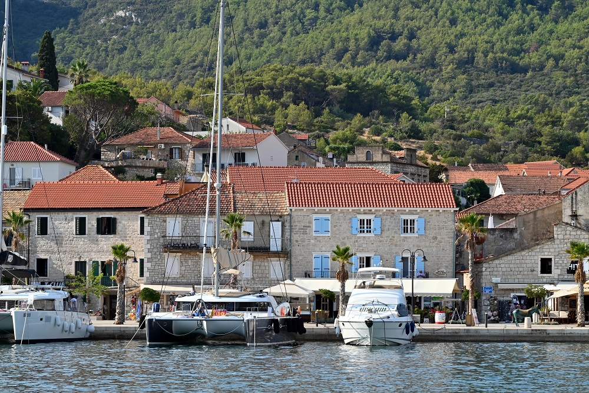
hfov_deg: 14.7
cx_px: 294
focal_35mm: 140
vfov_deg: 9.8
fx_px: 2291
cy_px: 196
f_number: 16
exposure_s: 1/160
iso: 220
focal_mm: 140
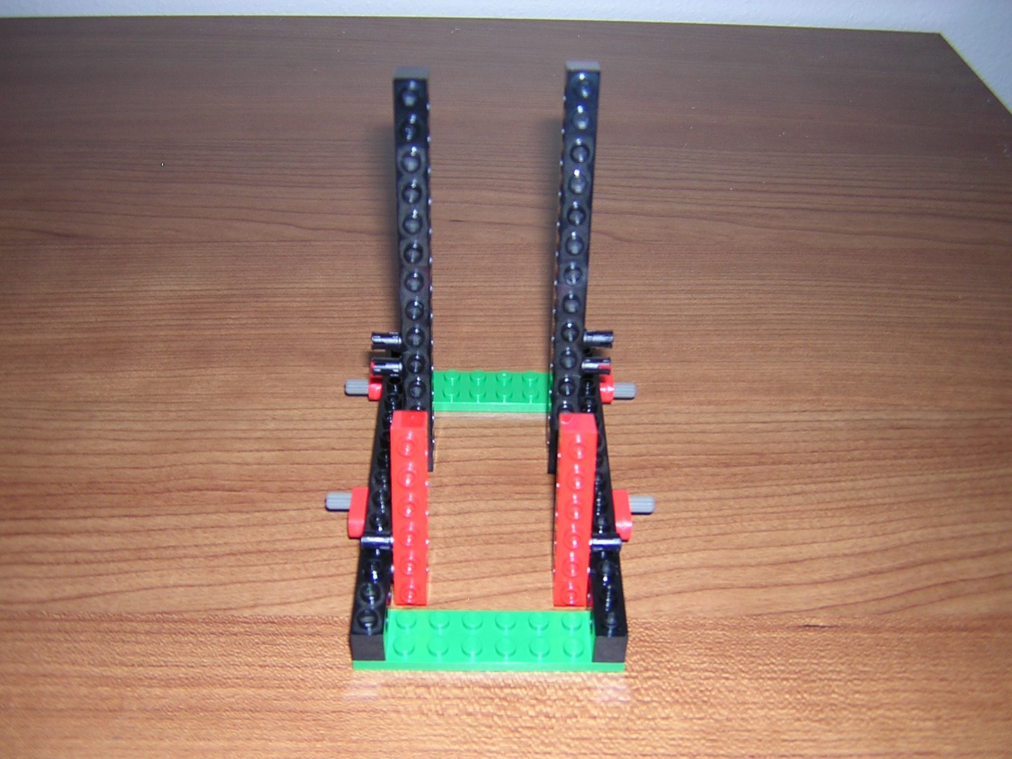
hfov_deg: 51.4
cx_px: 506
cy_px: 380
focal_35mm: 36
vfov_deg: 39.7
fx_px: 1052
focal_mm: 4.7
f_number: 2.6
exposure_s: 1/60.1
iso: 100
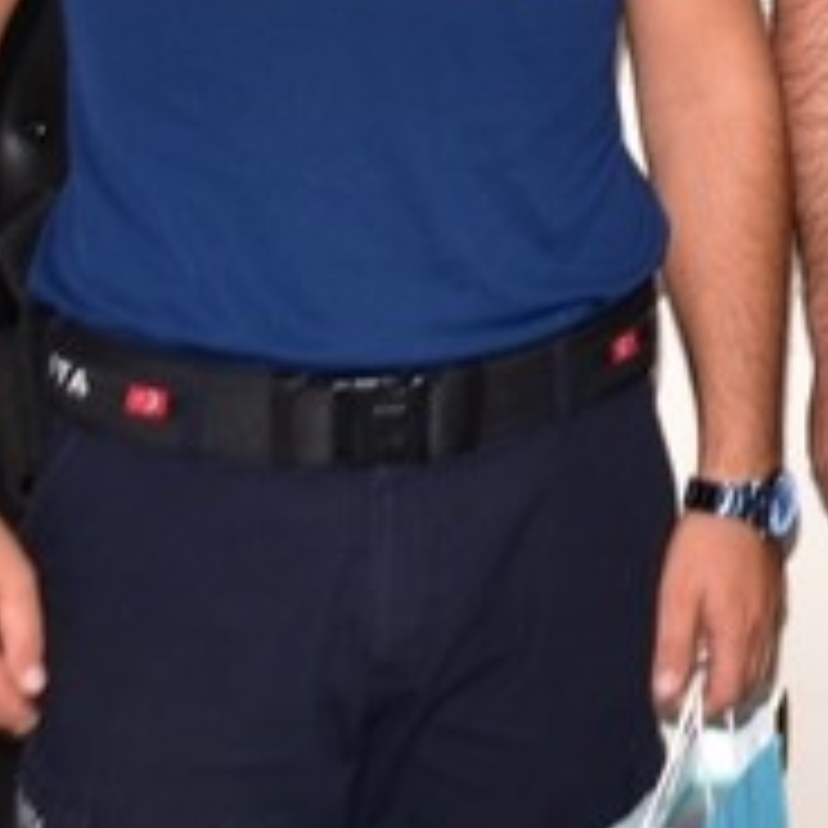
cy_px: -322
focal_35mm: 128
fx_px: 3464
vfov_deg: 13.1
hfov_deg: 12.9
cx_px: 1238
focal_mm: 18
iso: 100
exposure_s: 1/60
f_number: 3.5
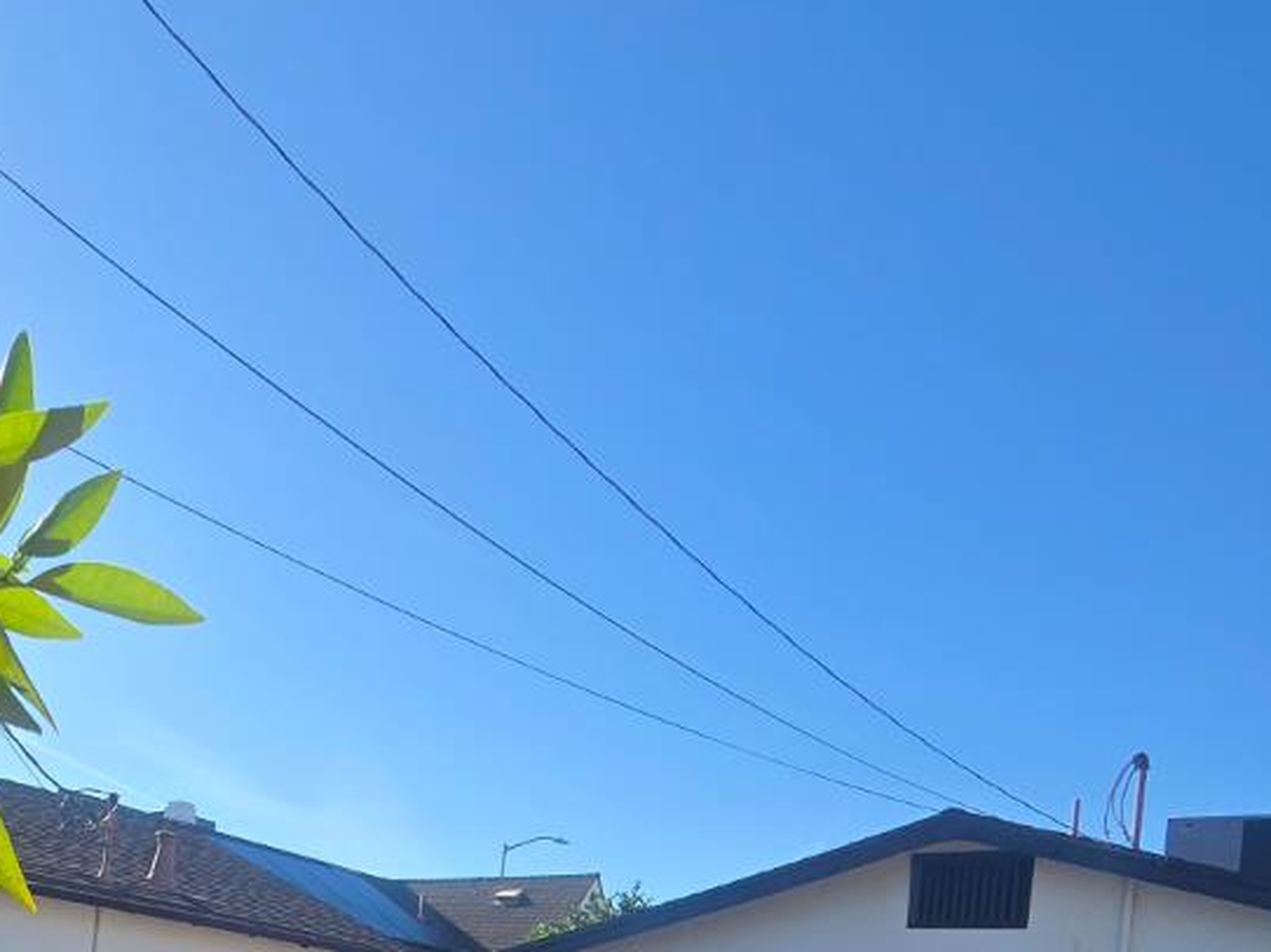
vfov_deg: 34.5
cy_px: 1033
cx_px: 169
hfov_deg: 47.1
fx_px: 1321
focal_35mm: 36
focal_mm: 2.2
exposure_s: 1/2204
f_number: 2.2
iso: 50
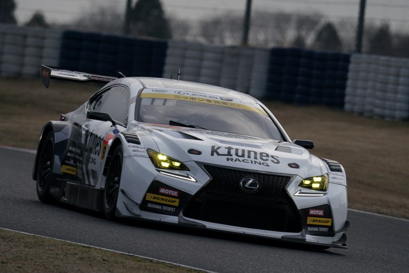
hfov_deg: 3.4
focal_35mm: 600
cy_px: 136
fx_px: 6816
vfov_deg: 2.3
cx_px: 204
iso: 200
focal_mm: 600
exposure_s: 1/640
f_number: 9
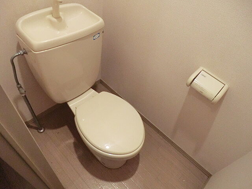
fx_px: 175
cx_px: 126
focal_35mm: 24
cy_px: 94
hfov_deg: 71.6
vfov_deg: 56.8
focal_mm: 4.3
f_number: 3.2
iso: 500
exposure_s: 1/60
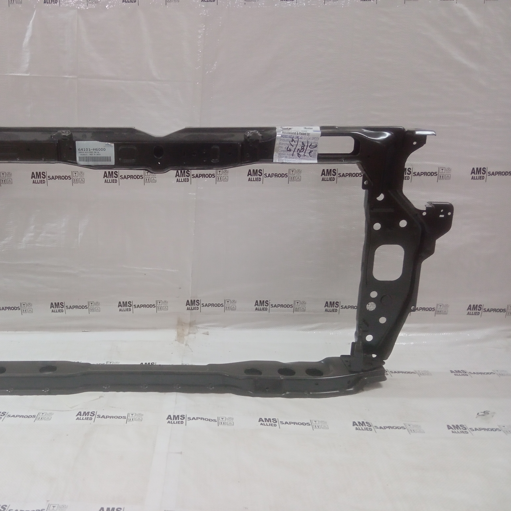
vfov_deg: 51.1
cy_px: 255
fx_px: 534
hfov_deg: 50.3
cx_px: 174
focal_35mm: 32
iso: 768
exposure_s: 1/20
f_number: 2.2
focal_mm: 3.79
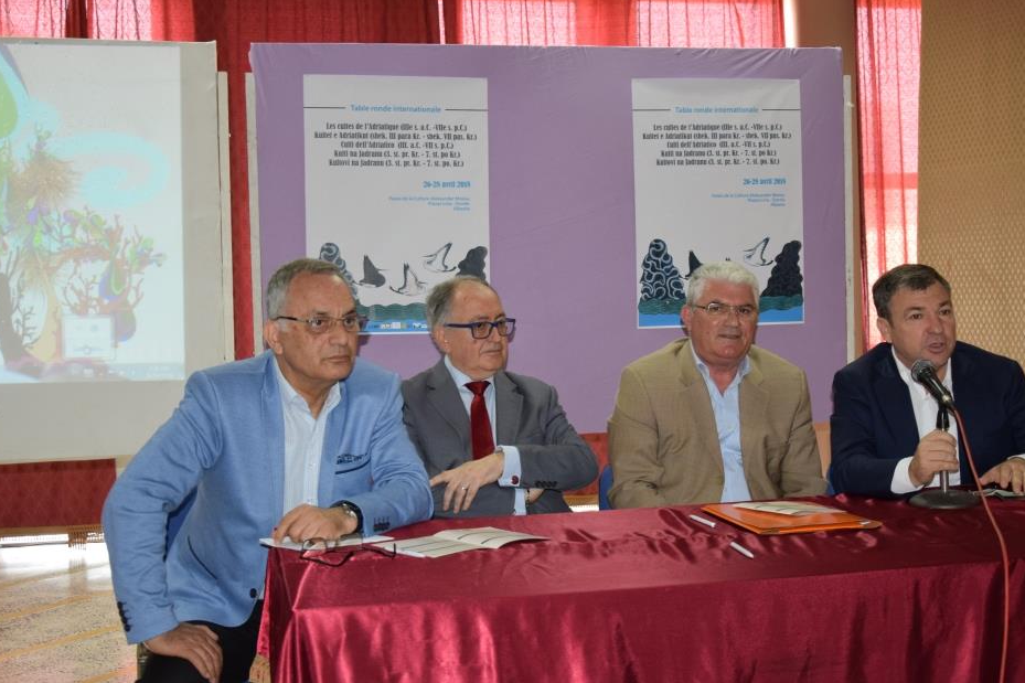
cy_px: 337
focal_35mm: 43
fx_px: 1224
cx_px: 551
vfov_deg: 31.2
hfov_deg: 45.4
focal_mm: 26
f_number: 4
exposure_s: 1/60
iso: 1000
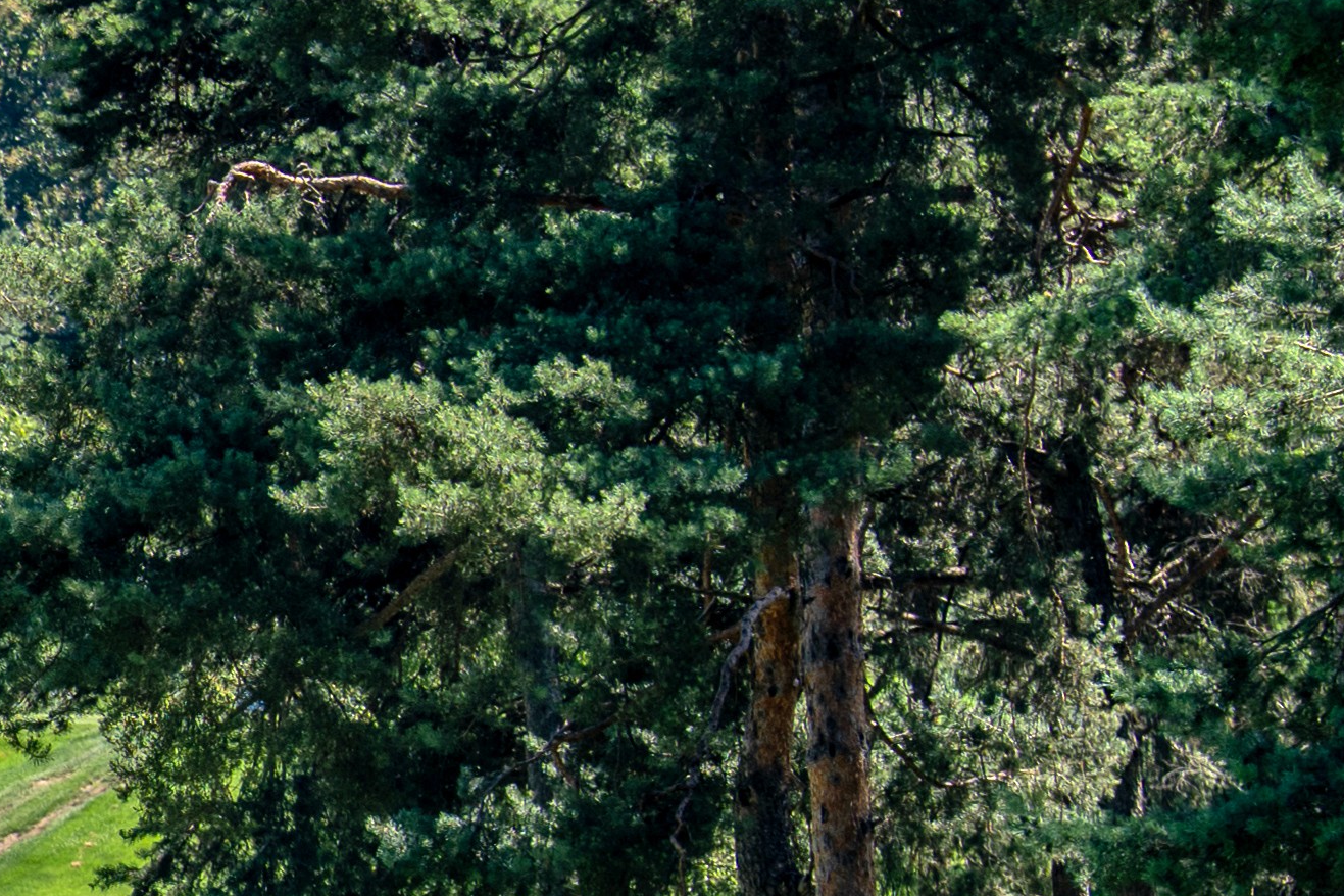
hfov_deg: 2.3
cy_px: 1247
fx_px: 34008
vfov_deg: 1.5
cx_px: -1666
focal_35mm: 911
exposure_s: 1/250
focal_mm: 200
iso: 100
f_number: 5.6
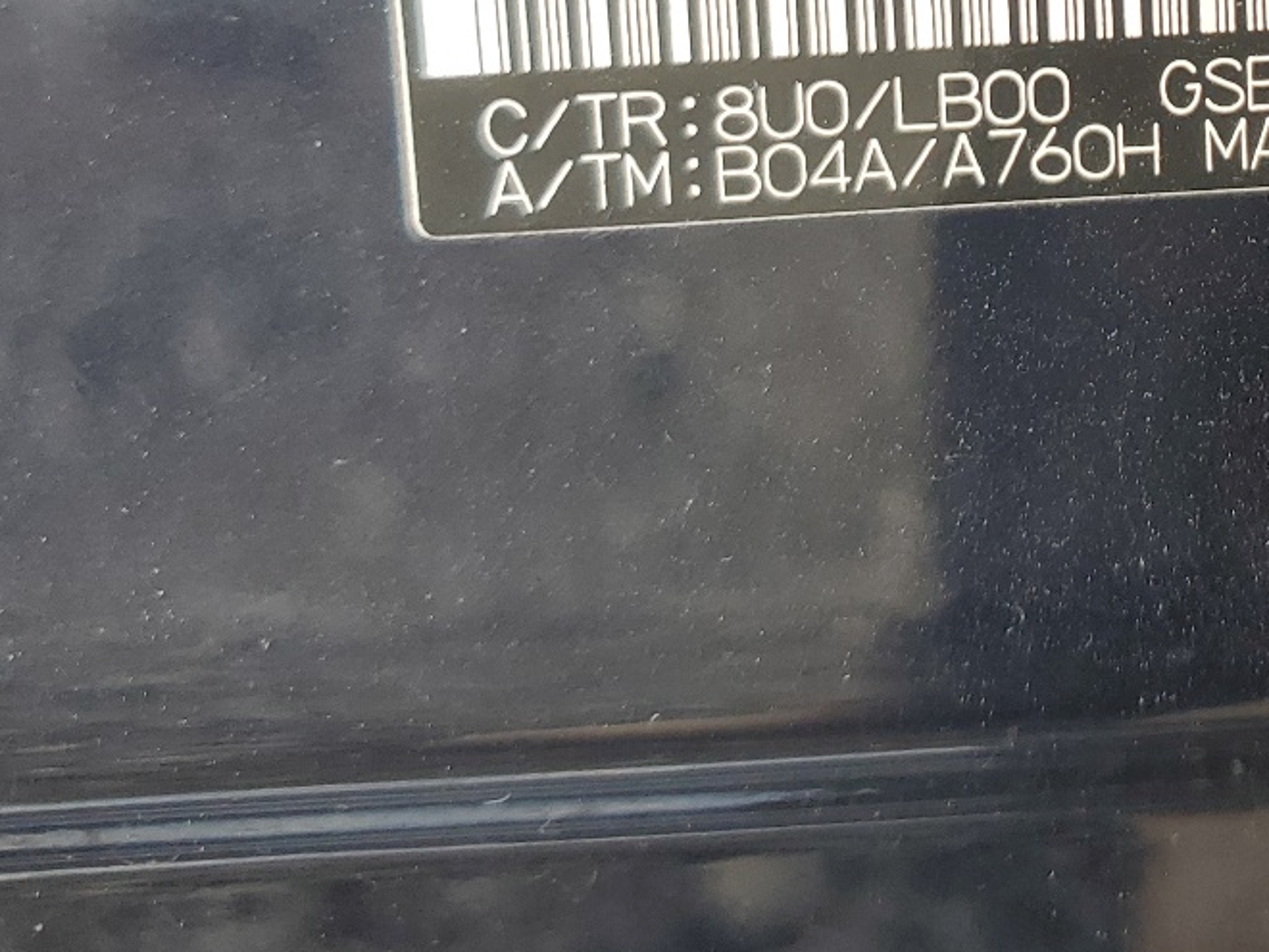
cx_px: 1096
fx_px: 2310
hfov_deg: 29.7
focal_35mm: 63
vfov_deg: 21.9
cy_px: -123
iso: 50
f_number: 1.5
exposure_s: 1/130
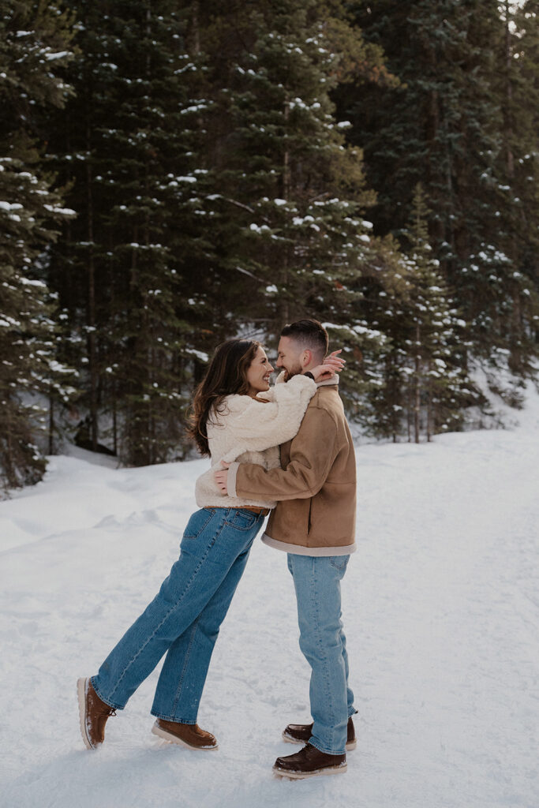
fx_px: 1122
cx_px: 270
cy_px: 404
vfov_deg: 39.6
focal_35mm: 50
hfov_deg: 27.0
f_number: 3.2
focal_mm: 50
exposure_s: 1/400
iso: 400
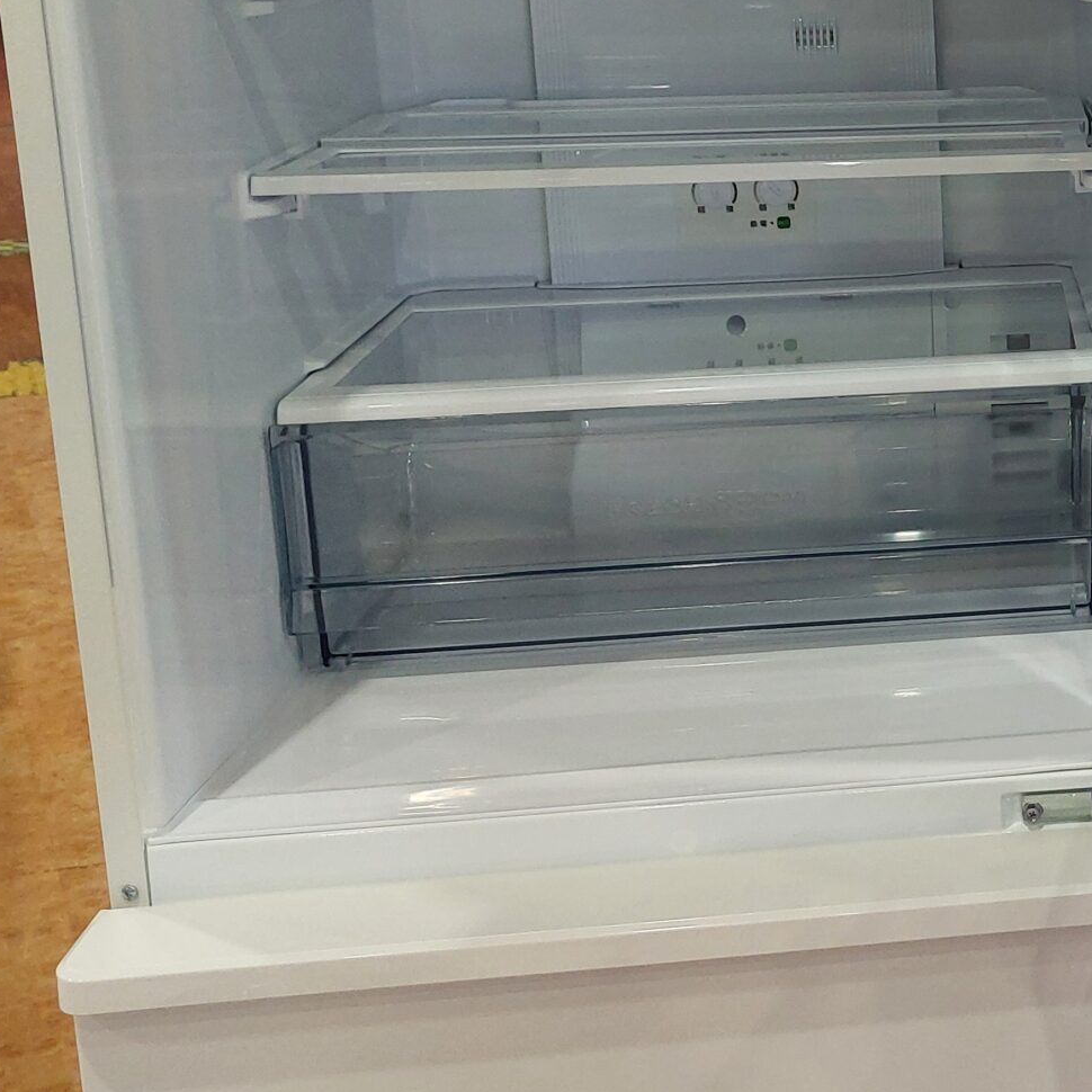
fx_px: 1999
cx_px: 1281
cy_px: 186
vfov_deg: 29.7
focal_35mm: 56
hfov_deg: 27.3
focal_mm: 5.23
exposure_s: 1/100
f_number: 1.8
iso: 160
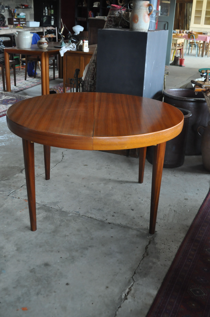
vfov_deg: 46.4
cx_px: 105
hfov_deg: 31.8
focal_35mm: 42
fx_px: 368
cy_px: 158
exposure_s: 1/30
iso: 1600
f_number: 4.5
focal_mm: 28
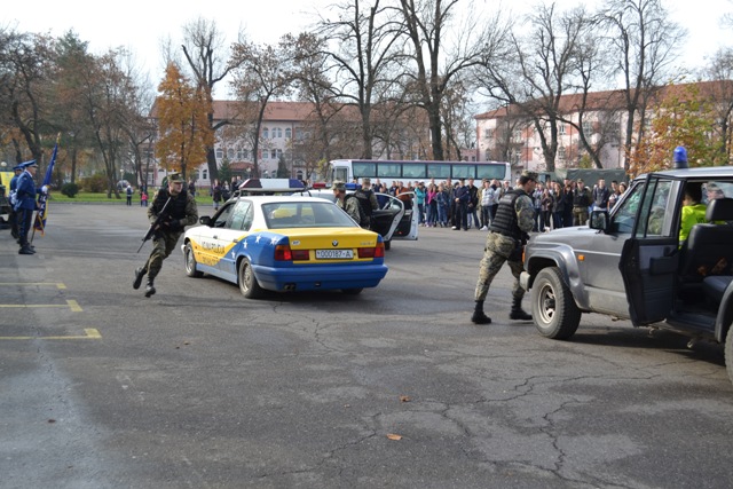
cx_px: 366
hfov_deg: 46.4
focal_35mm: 42
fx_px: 855
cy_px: 244
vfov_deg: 31.9
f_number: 6.3
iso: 100
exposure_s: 1/160
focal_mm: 28
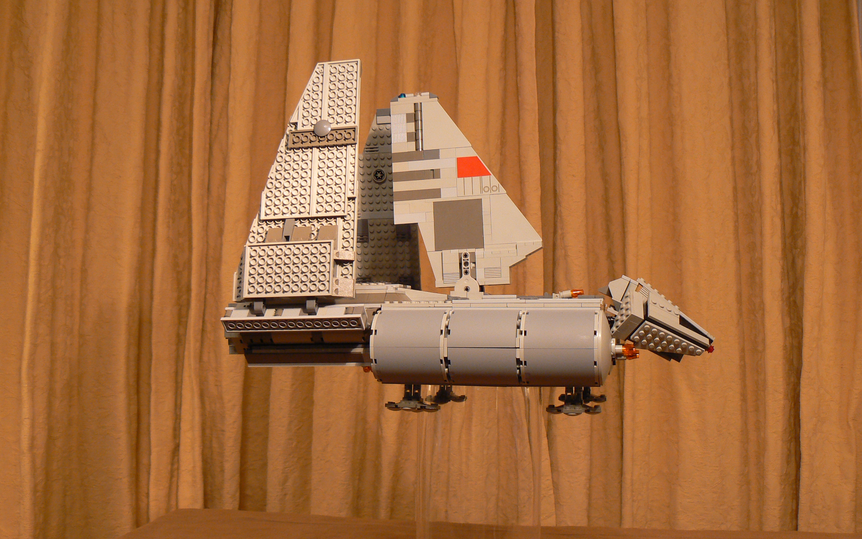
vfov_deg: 32.7
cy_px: 301
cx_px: 435
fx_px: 916
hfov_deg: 50.4
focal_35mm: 39
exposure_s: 1/4
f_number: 3.2
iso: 100
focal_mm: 6
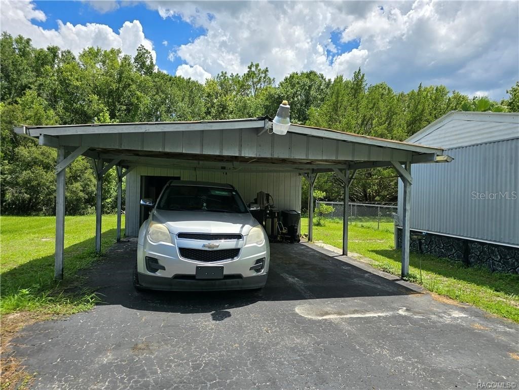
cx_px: 260
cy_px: 195
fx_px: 345
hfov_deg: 73.9
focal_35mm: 23
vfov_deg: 58.9
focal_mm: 6.3
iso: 12
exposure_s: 1/984
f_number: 1.7
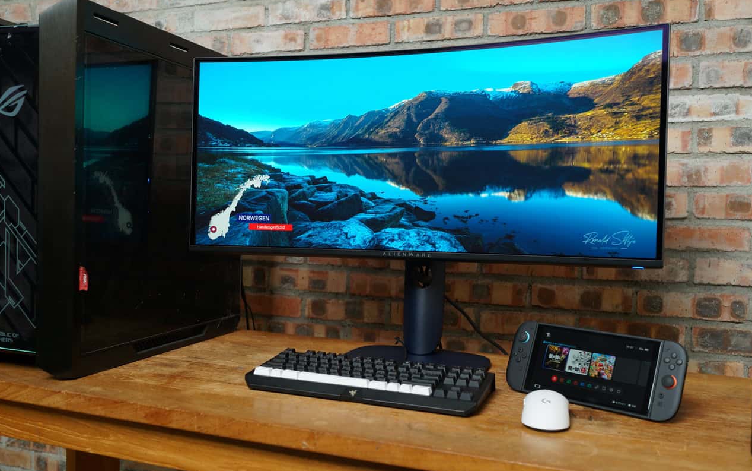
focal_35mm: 36
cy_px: 249
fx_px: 738
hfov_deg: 54.0
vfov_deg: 35.3
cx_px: 375
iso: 500
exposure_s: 1/80
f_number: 4
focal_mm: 35
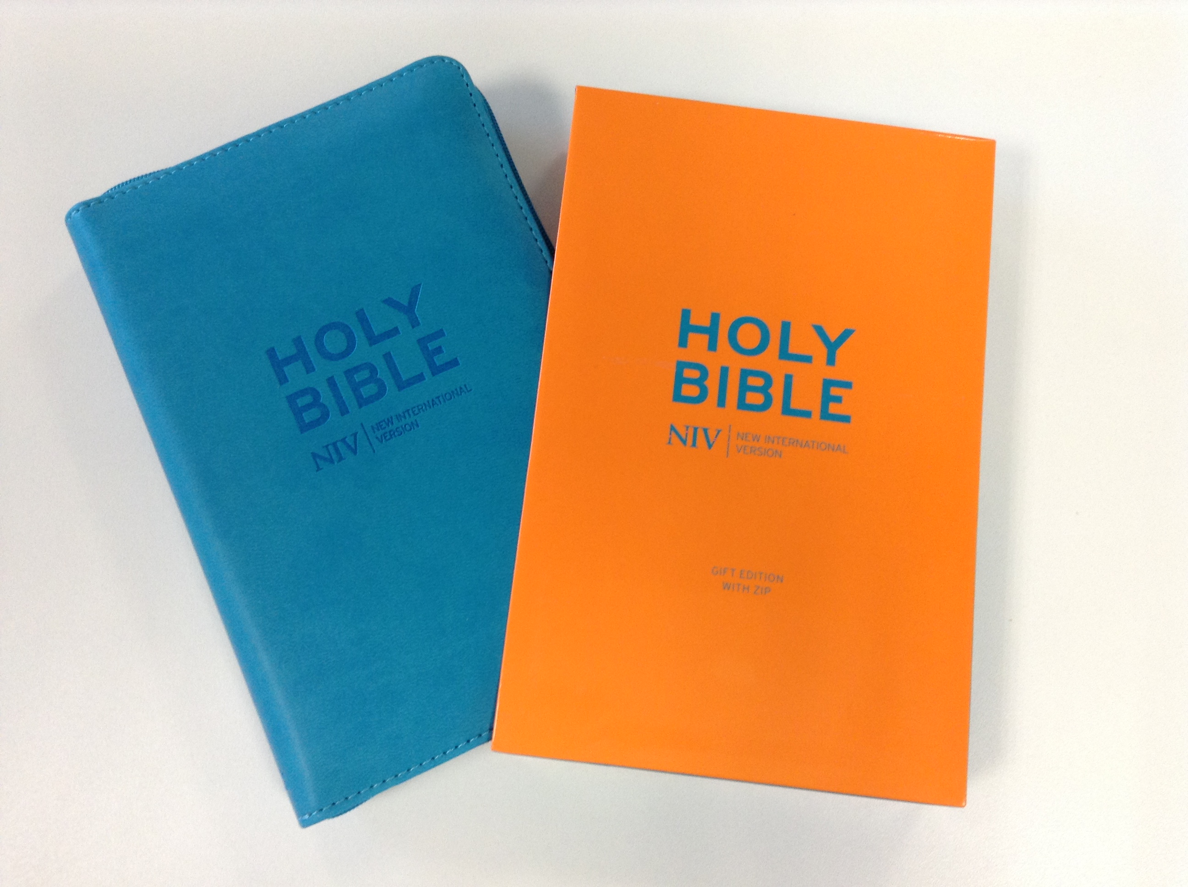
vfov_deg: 42.8
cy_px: 444
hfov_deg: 55.4
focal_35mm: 33
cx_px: 594
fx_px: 1131
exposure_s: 1/25
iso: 64
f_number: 2.4
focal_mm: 3.3
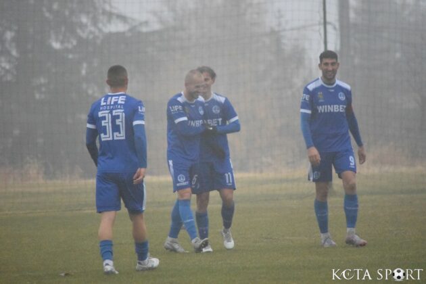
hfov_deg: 4.6
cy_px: 142
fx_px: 5325
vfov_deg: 3.1
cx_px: 213
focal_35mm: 450
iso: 12800
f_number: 5.6
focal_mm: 300
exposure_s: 1/640
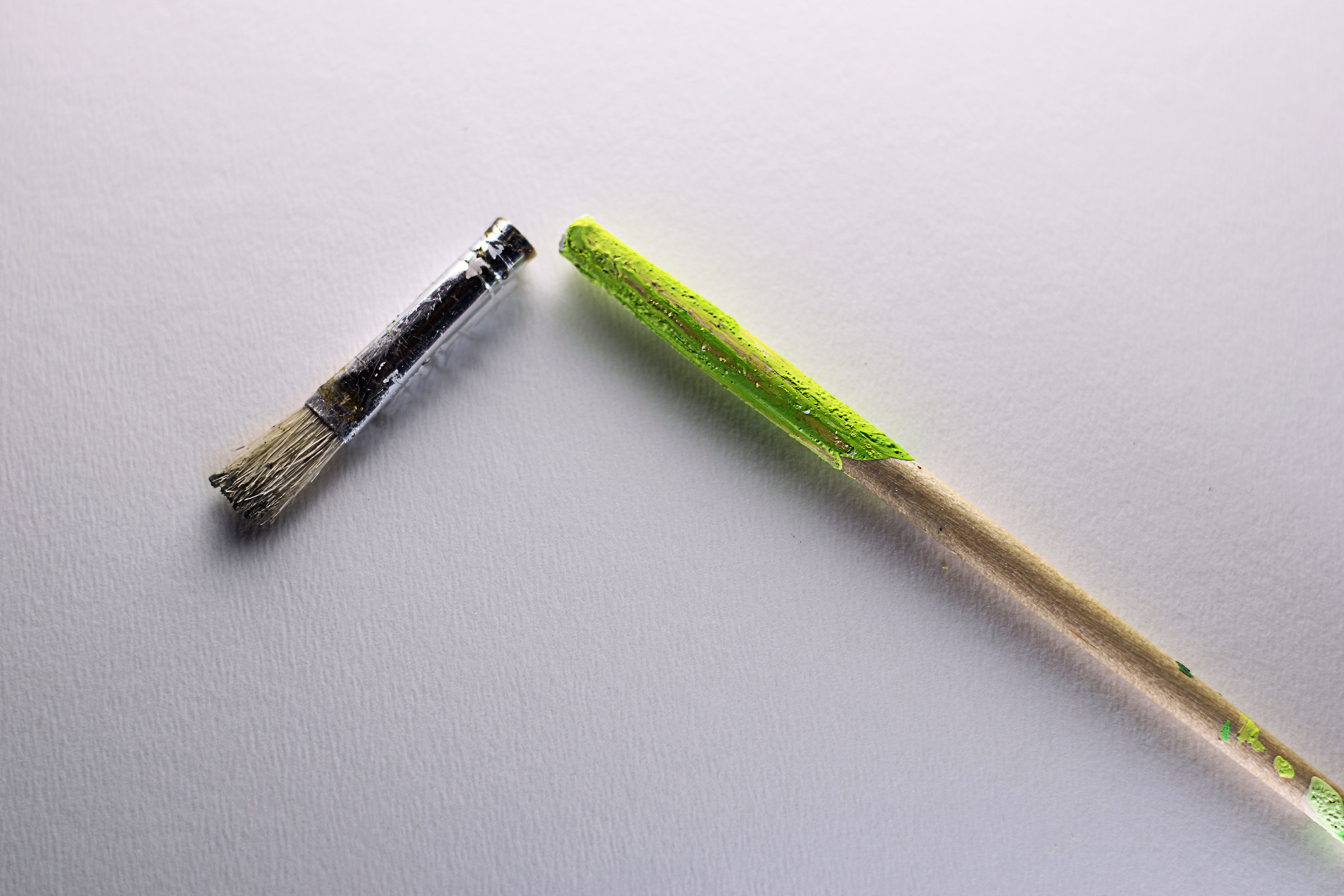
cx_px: 672
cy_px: 448
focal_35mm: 75
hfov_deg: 27.0
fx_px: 2800
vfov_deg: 18.2
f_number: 2.8
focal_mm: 50
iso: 100
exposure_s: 1/200
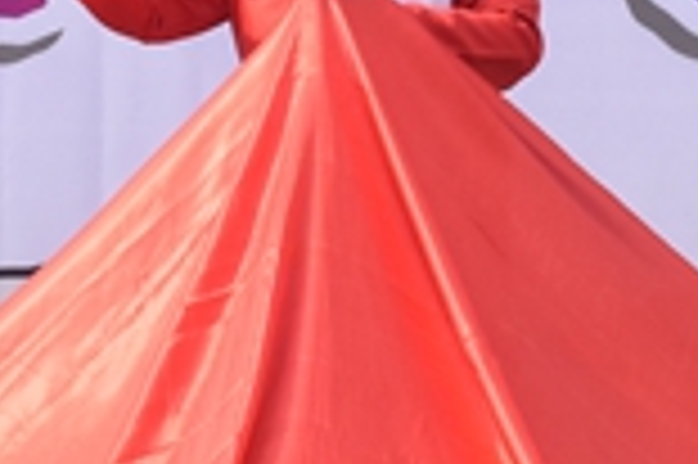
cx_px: 270
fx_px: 7186
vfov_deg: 3.7
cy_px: 7
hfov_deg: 5.6
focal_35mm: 371
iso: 800
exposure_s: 1/500
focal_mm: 48
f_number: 11
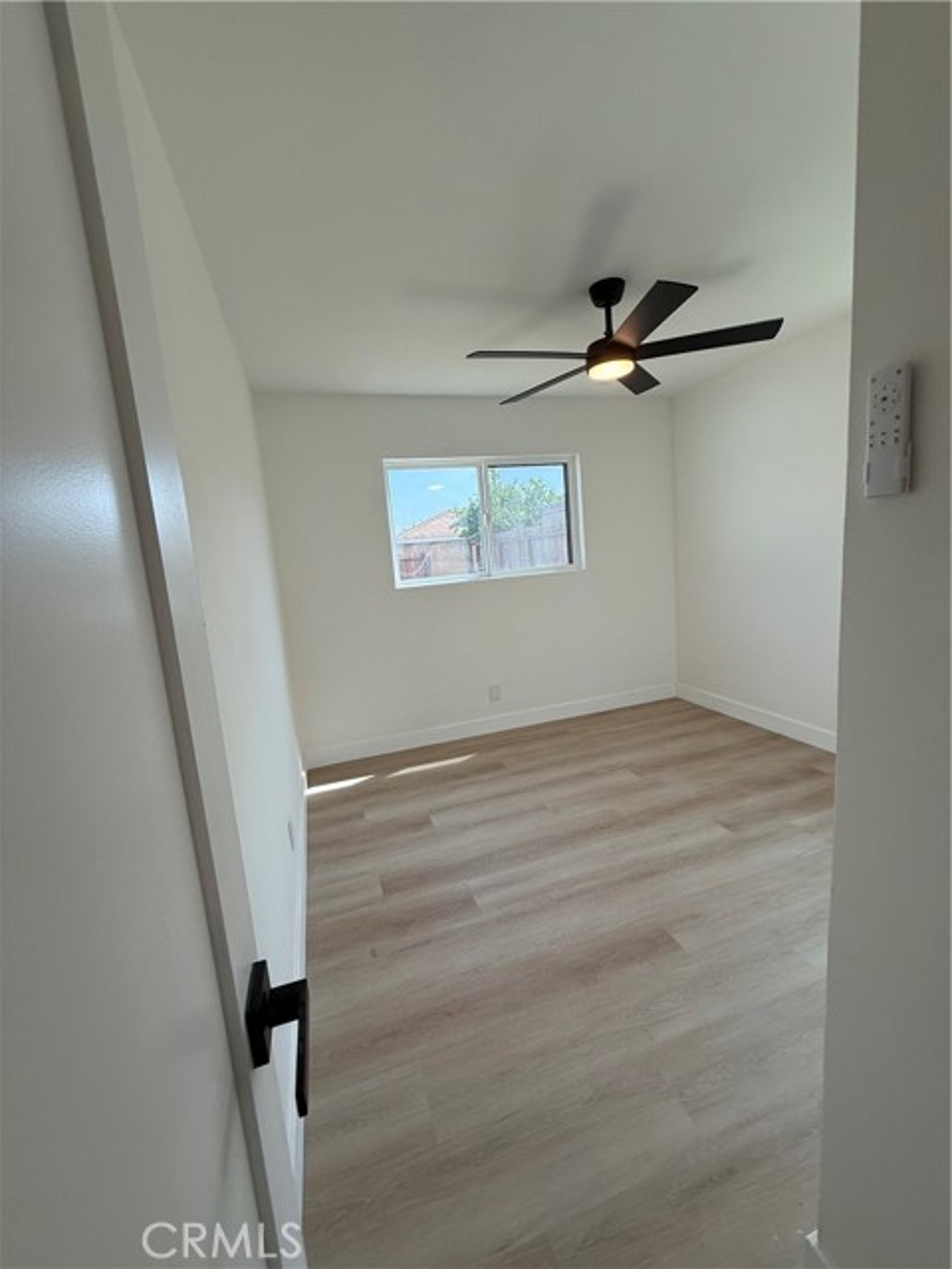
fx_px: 513
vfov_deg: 102.1
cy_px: 634
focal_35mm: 14
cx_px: 476
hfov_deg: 85.7
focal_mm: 2.22
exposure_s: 1/194
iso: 64
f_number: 2.2
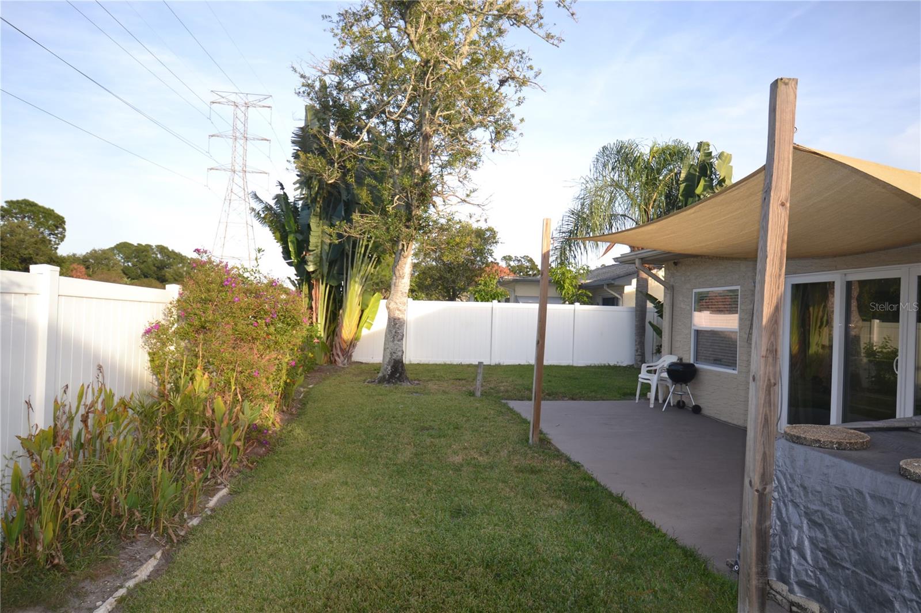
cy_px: 306
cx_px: 460
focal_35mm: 22
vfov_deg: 56.1
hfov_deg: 77.3
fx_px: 575
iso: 100
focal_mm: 15
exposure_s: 1/160
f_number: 4
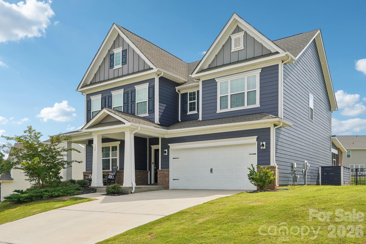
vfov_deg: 43.6
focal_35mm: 30
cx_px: 183
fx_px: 305
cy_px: 122
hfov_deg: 61.9
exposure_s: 1/90
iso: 100
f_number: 8
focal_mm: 20
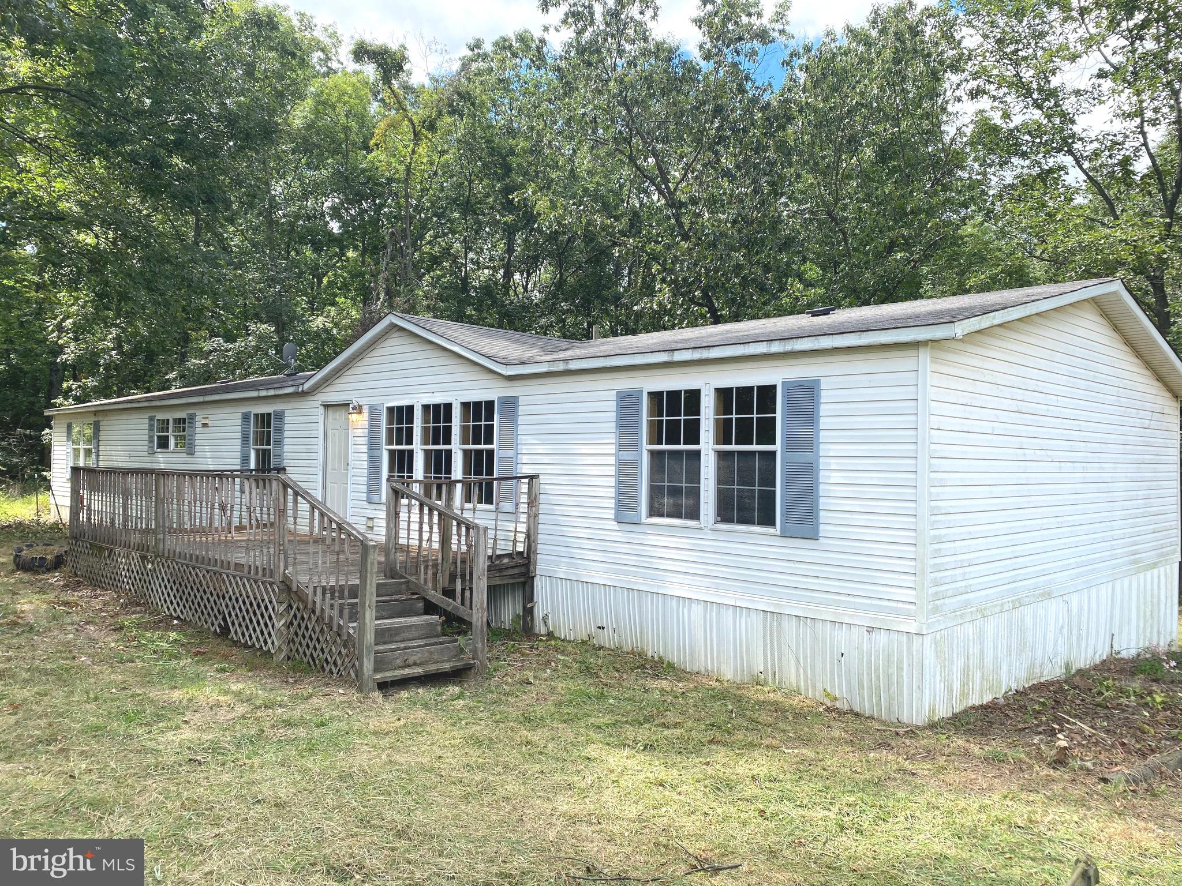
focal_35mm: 26
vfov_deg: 53.1
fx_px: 888
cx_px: 591
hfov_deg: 67.3
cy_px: 443
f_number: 1.8
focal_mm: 4.25
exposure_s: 1/747
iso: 32
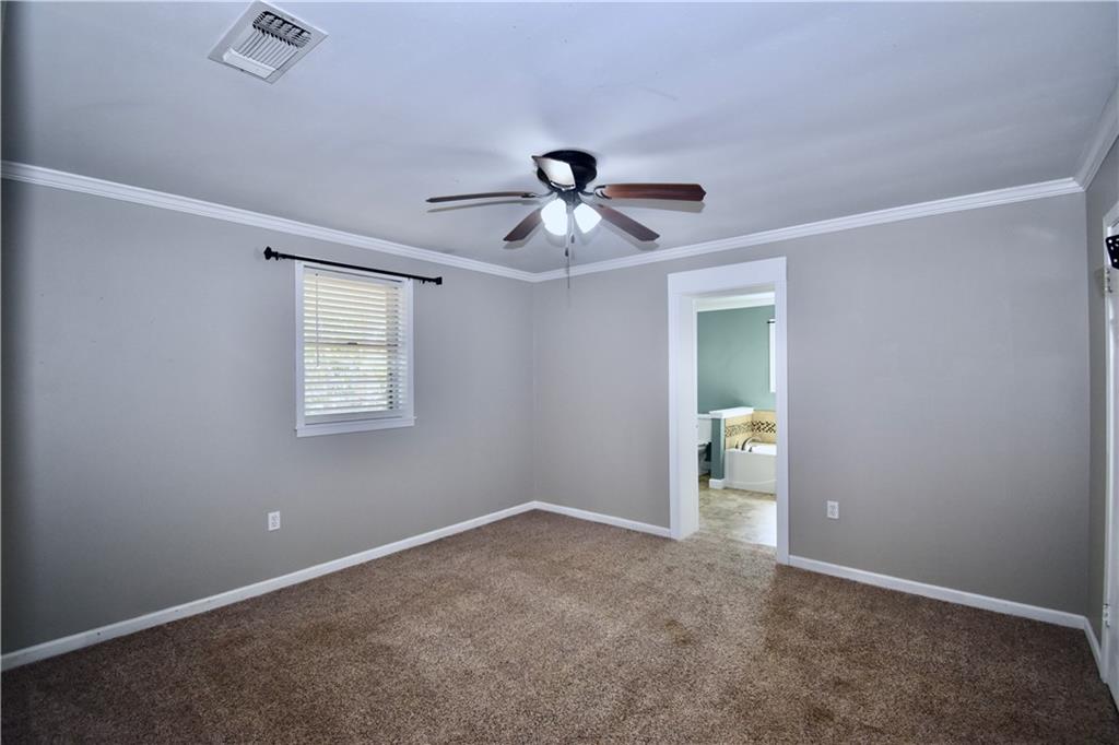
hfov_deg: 100.4
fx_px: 466
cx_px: 560
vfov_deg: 77.3
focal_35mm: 15
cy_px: 372
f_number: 5
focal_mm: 10
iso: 800
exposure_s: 1/100
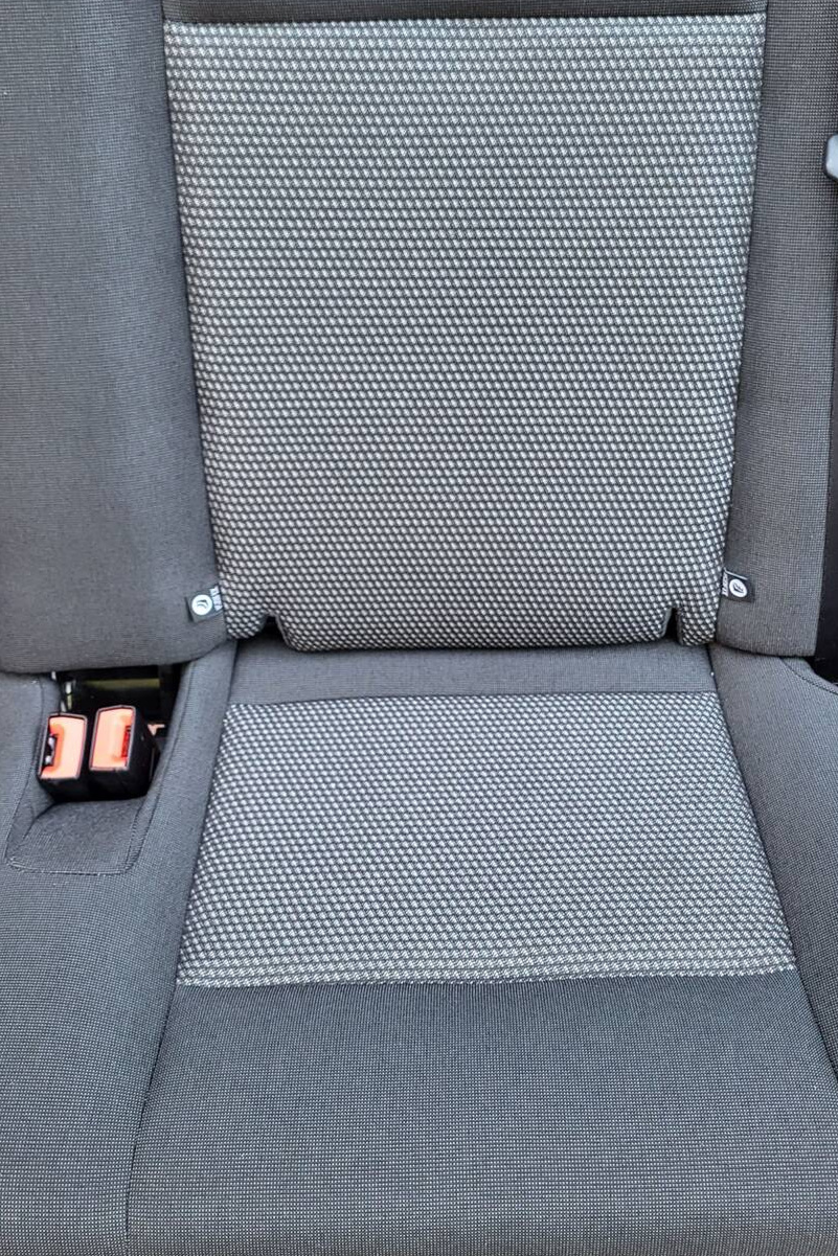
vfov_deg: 53.1
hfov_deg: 36.9
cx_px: 425
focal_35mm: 36
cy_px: 591
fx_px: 1257
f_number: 1.8
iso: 250
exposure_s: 1/100
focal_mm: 5.4
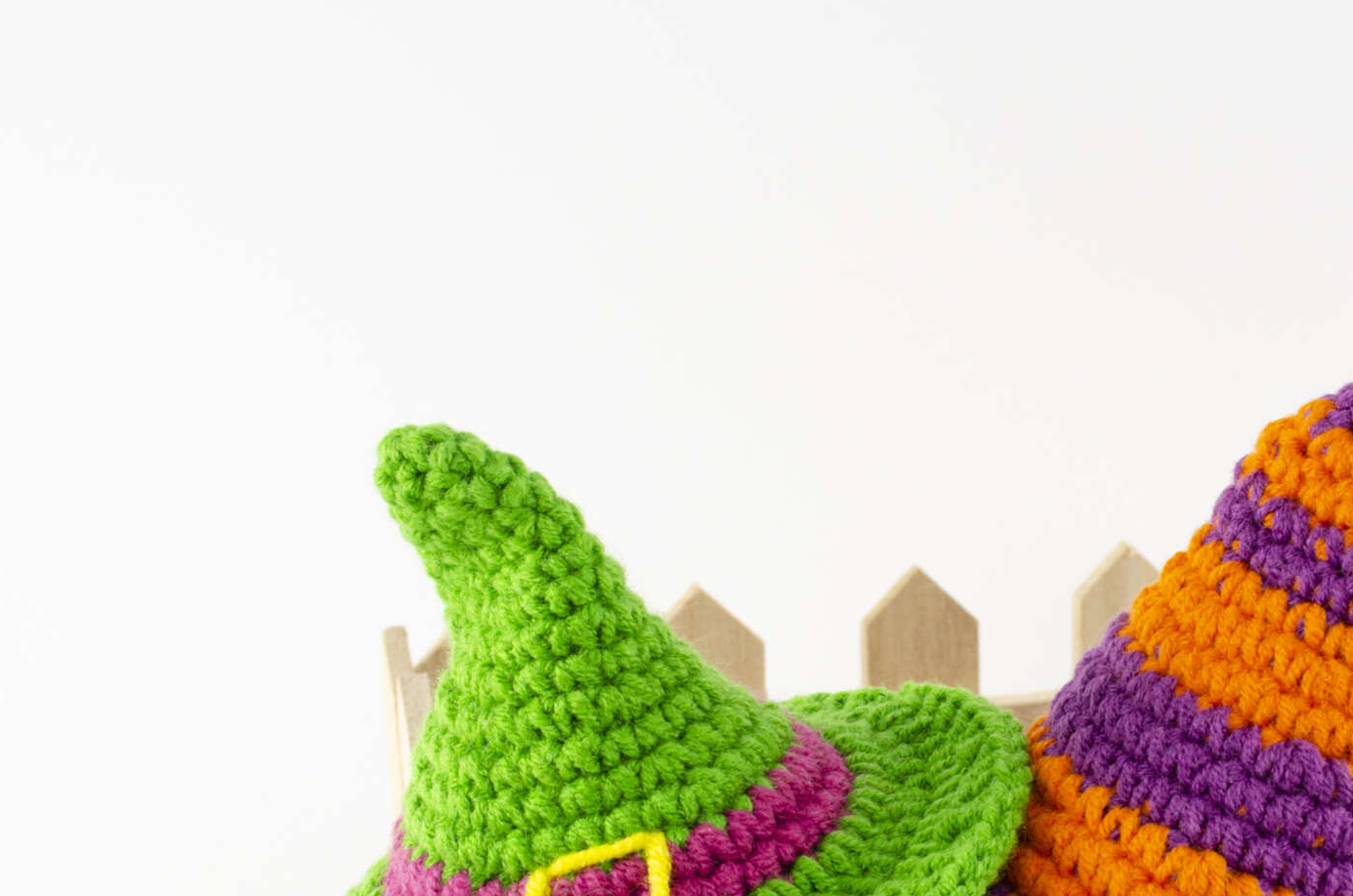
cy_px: 778
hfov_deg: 32.7
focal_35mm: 61
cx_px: 903
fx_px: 2288
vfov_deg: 21.7
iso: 100
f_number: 11
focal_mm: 22
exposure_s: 1/15
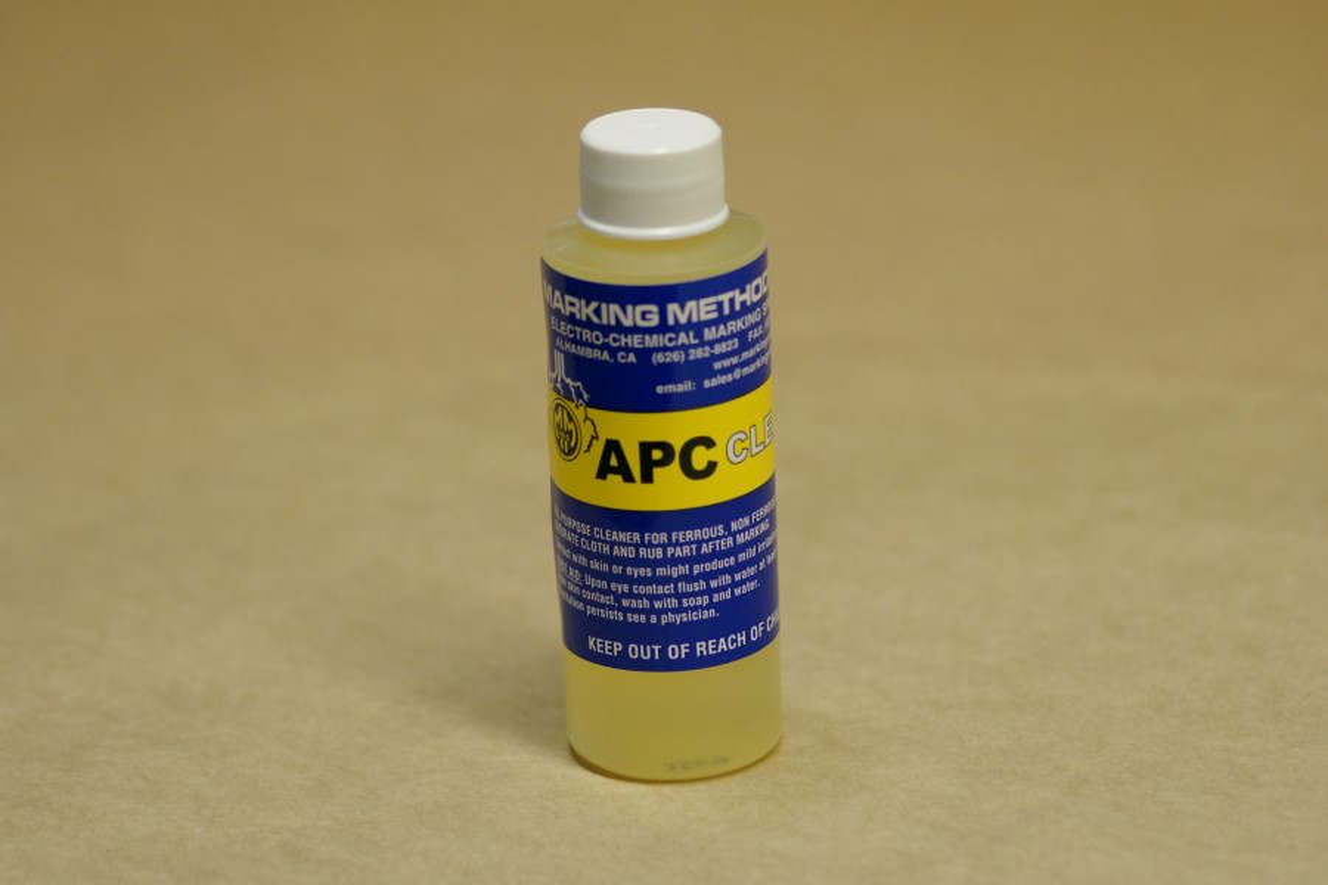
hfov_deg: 13.7
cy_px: 442
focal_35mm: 150
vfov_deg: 9.1
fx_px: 5533
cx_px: 664
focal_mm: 100
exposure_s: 1/160
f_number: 2.8
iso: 800
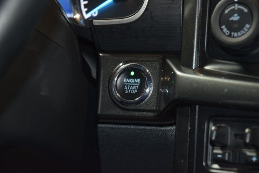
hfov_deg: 19.5
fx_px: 756
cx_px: 130
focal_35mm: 105
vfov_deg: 13.0
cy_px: 86
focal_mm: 70
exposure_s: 1/13
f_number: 4.5
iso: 1250
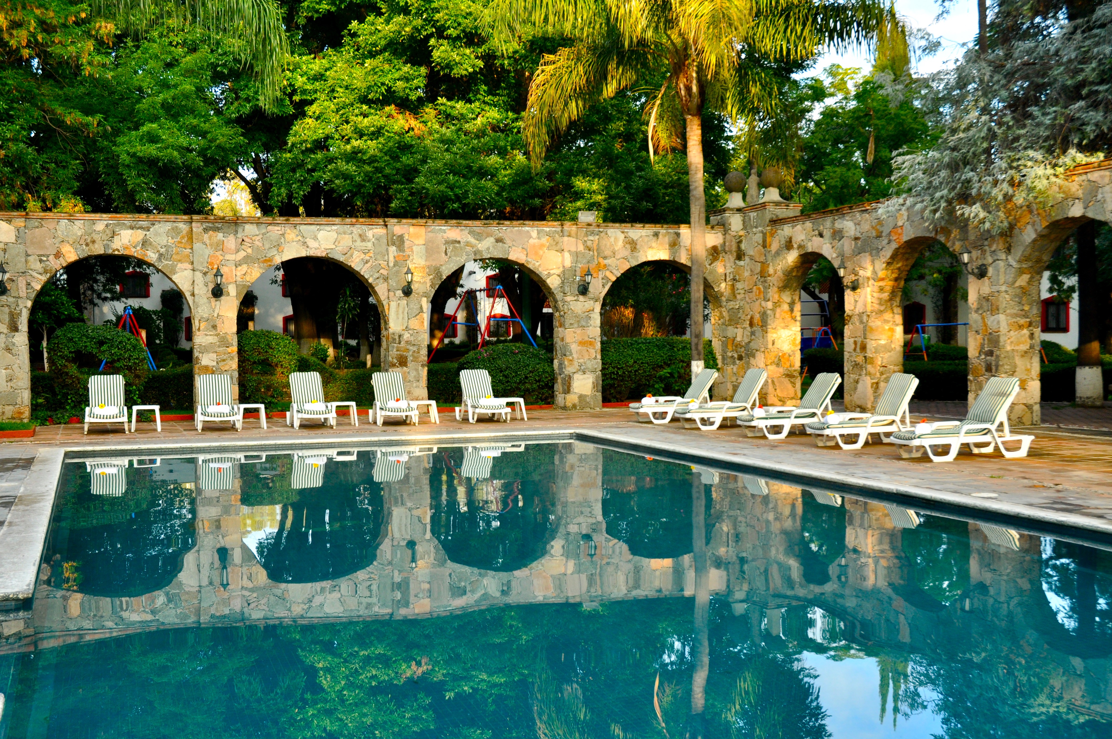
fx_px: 1342
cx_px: 556
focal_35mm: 44
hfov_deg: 45.0
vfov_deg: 30.8
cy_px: 370
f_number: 6.3
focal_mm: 29
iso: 400
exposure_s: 1/80
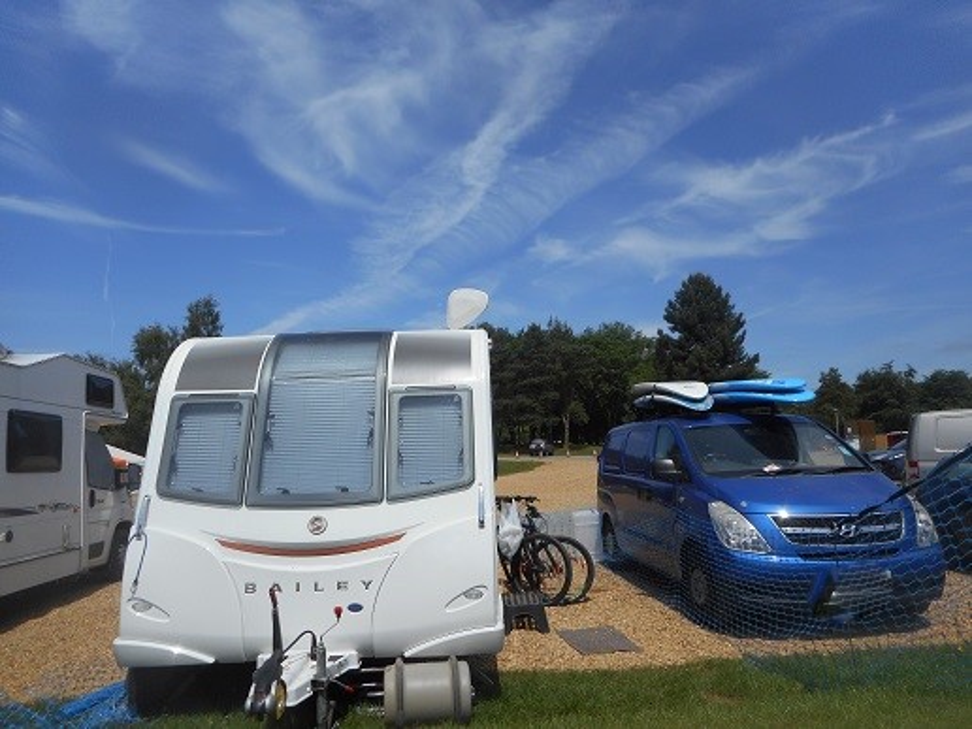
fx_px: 702
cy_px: 364
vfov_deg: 54.9
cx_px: 486
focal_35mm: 25
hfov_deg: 69.4
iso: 80
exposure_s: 1/1250
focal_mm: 4.5
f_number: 3.7
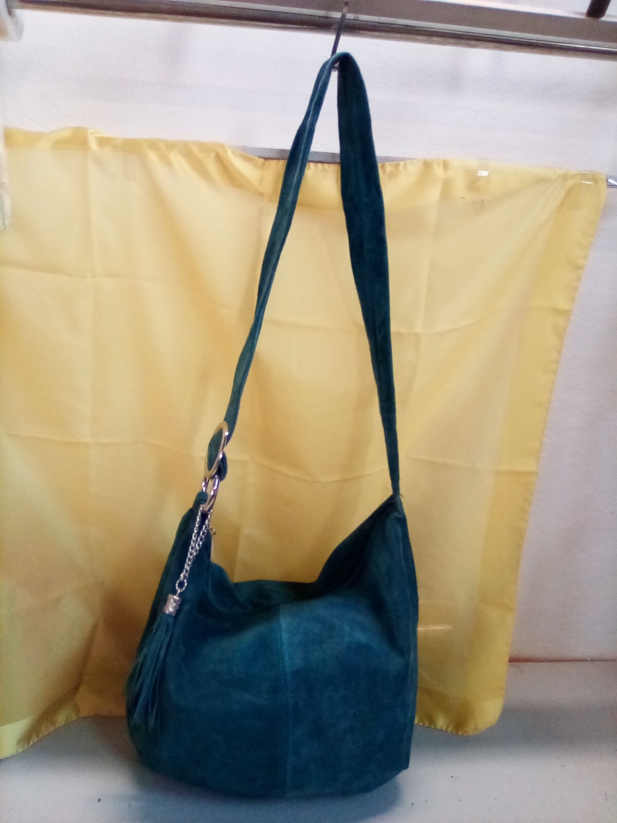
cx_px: 308
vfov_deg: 63.4
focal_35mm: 28
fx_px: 665
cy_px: 412
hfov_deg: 49.7
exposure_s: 1/25
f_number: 2.2
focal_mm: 2.27
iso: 117
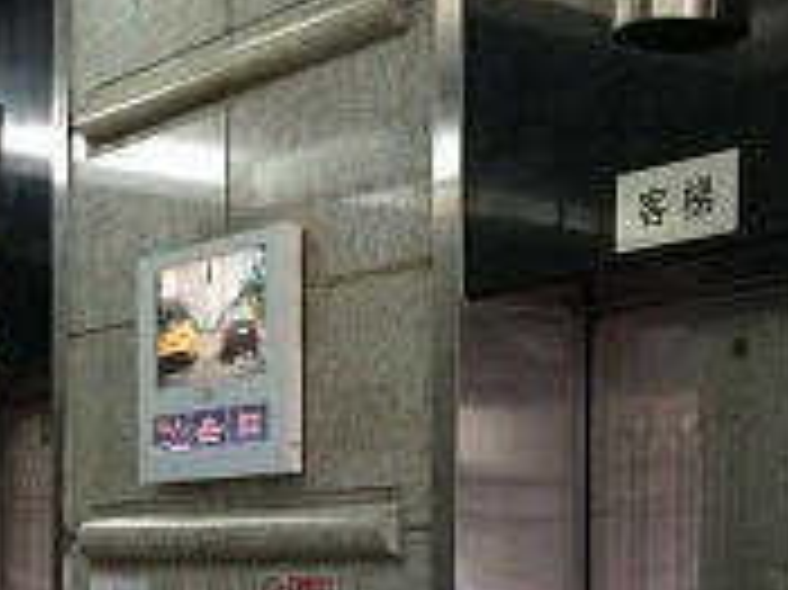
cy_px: 610
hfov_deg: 23.4
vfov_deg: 17.3
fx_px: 1888
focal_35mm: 83
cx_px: 203
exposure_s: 1/20
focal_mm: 4.15
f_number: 2.2
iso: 250
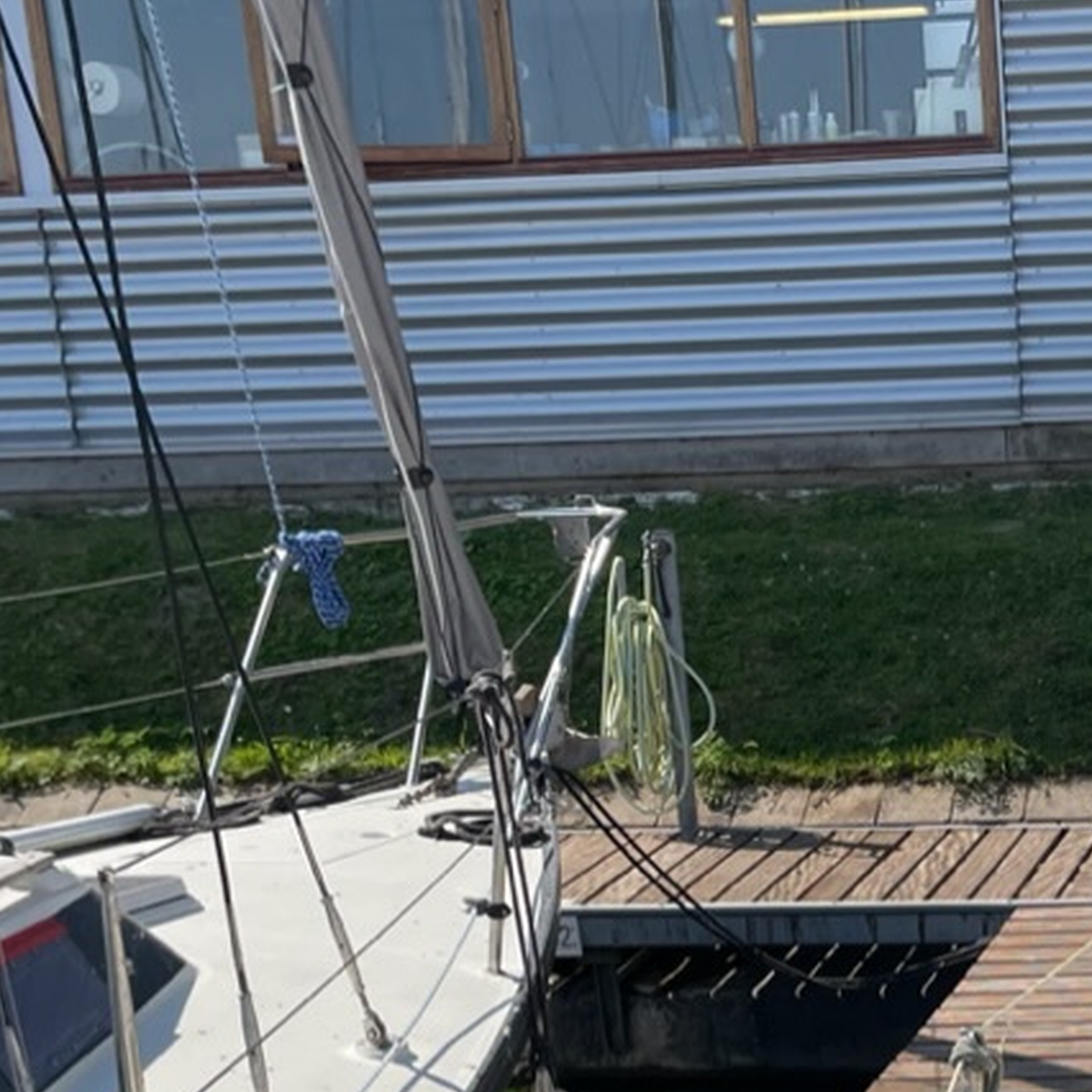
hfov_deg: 23.6
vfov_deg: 23.6
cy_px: 1169
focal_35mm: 69
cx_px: 1164
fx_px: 2463
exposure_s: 1/5556
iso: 32
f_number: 1.6
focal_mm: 4.2
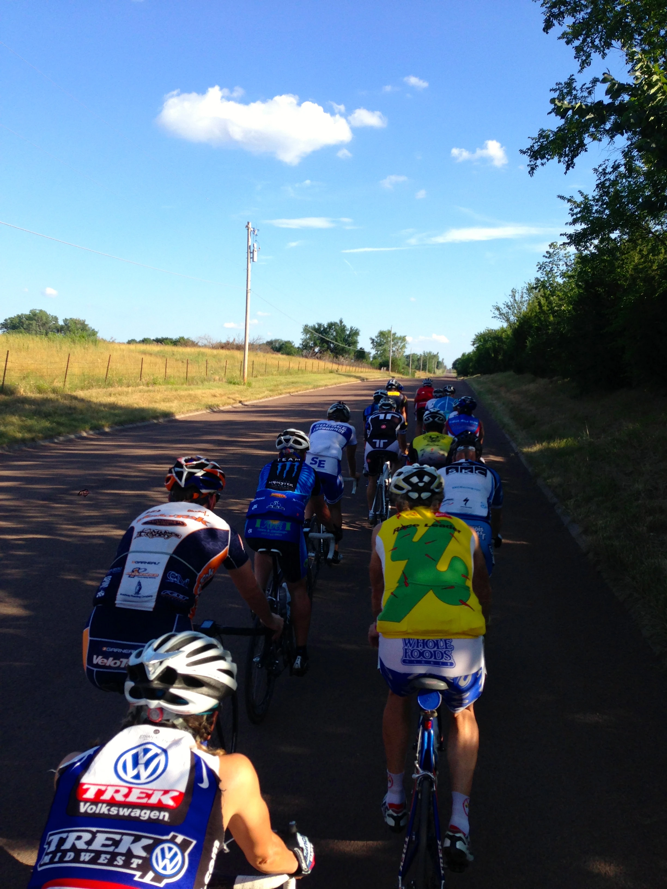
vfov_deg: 55.4
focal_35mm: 33
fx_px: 848
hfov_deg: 42.9
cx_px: 334
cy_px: 444
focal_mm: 4.13
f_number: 2.4
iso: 50
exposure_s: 1/809
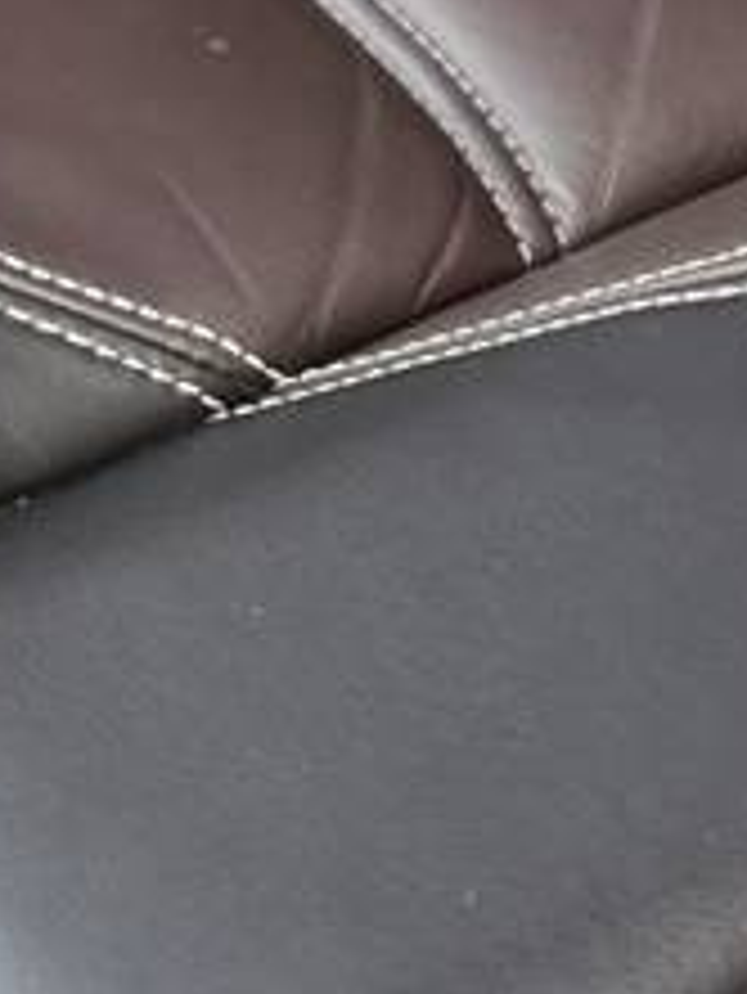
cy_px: -1304
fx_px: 5404
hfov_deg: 7.7
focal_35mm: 188
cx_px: 1202
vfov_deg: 9.5
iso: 50
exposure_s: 1/143
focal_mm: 5.1
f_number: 1.6
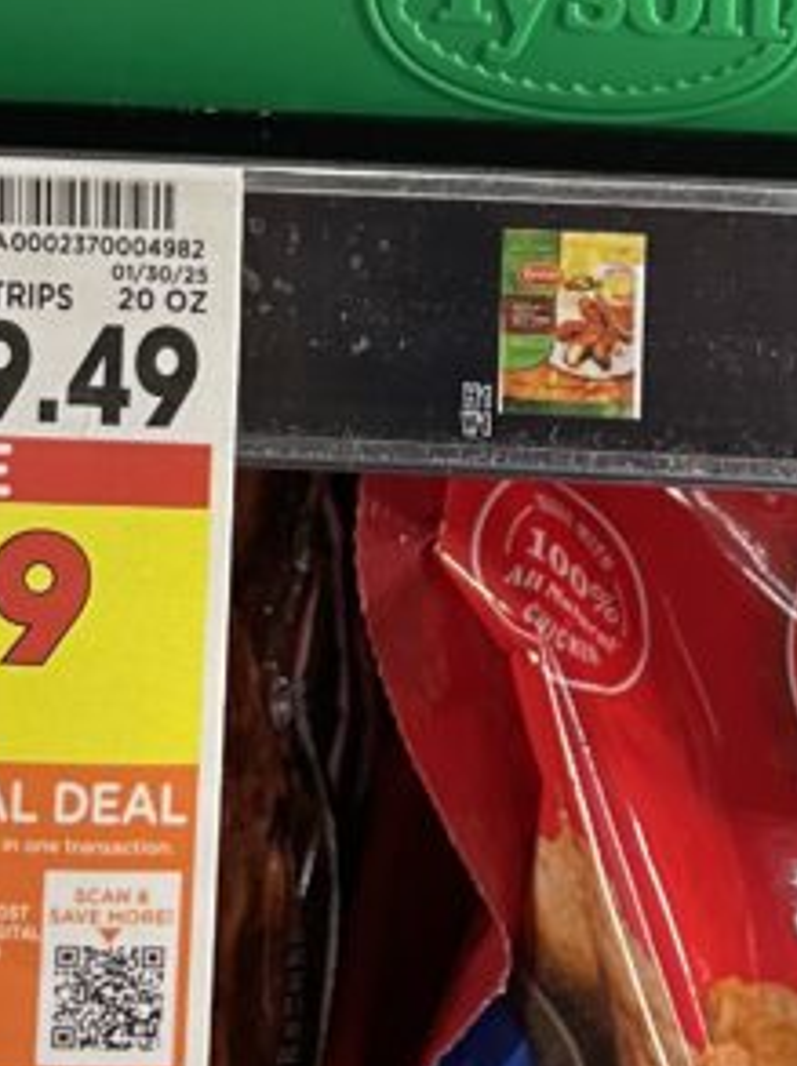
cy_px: -488
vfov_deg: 19.2
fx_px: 2800
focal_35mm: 91
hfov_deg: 16.1
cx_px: 597
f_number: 1.6
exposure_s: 1/85
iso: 125
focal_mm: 4.2
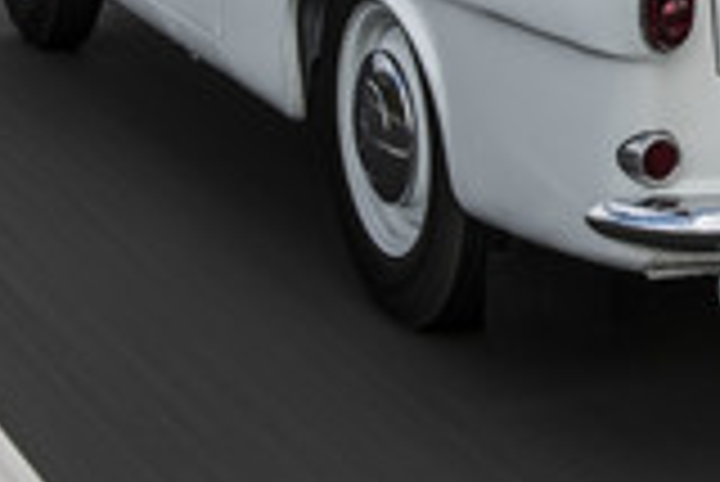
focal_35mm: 142
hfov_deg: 14.3
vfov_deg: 9.4
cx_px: 682
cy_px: -261
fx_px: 2843
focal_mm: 38
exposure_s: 1/30
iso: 64
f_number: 11
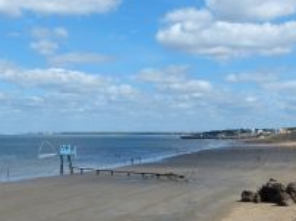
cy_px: 217
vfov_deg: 22.7
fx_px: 530
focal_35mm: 62
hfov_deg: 31.2
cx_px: 154
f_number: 4
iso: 100
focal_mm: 4.5
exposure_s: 1/1300
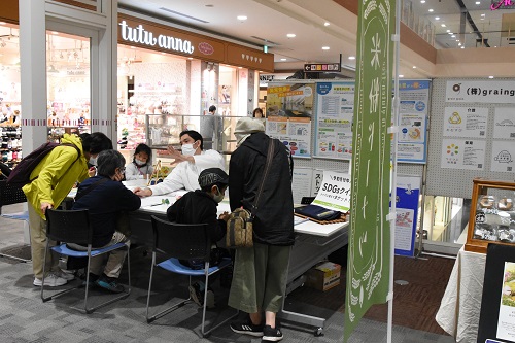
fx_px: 472
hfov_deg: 57.2
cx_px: 258
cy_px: 172
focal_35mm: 33
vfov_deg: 39.9
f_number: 7.1
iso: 6400
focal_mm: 22
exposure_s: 1/200
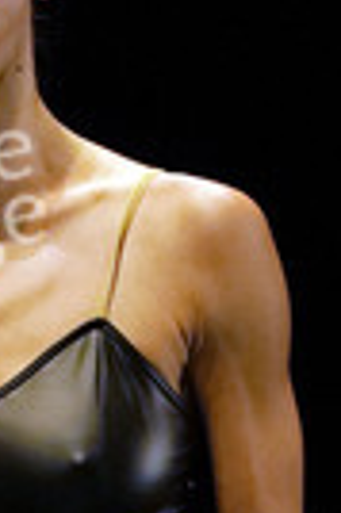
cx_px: -38
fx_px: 25511
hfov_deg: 0.8
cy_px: 413
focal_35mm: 1791
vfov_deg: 1.2
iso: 6400
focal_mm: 600
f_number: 6.3
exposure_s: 1/320
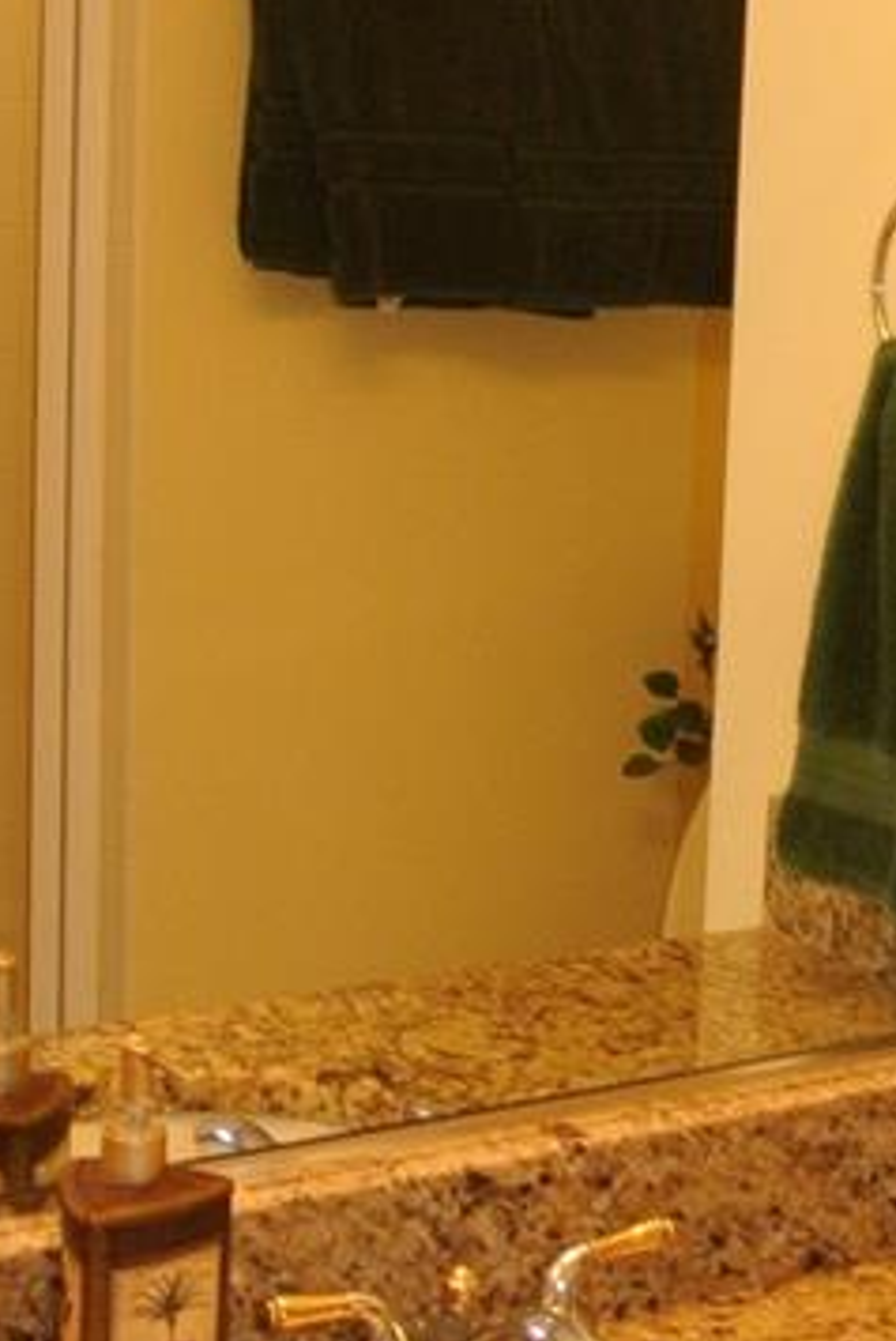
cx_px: 802
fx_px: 3390
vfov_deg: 22.4
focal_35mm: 91
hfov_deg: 14.9
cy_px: 659
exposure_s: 1/60
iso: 360
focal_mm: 10
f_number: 3.5
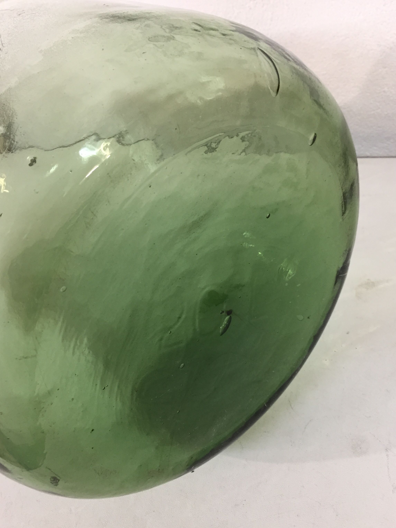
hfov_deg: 45.4
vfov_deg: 58.3
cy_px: 280
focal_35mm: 31
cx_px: 192
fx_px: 473
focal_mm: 4.15
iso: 160
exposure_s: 1/33
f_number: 2.2
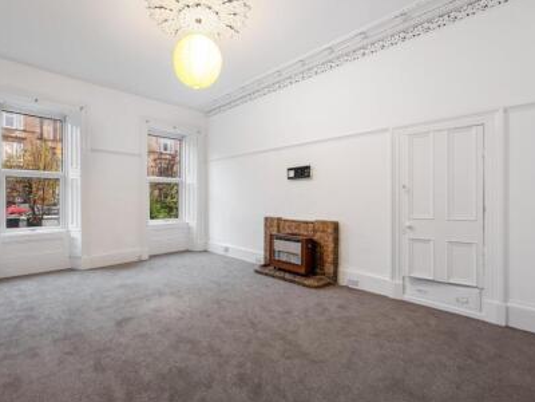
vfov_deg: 78.1
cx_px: 229
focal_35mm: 16
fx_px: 247
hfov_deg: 93.8
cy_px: 210
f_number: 8
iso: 640
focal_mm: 14
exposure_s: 1/1.25
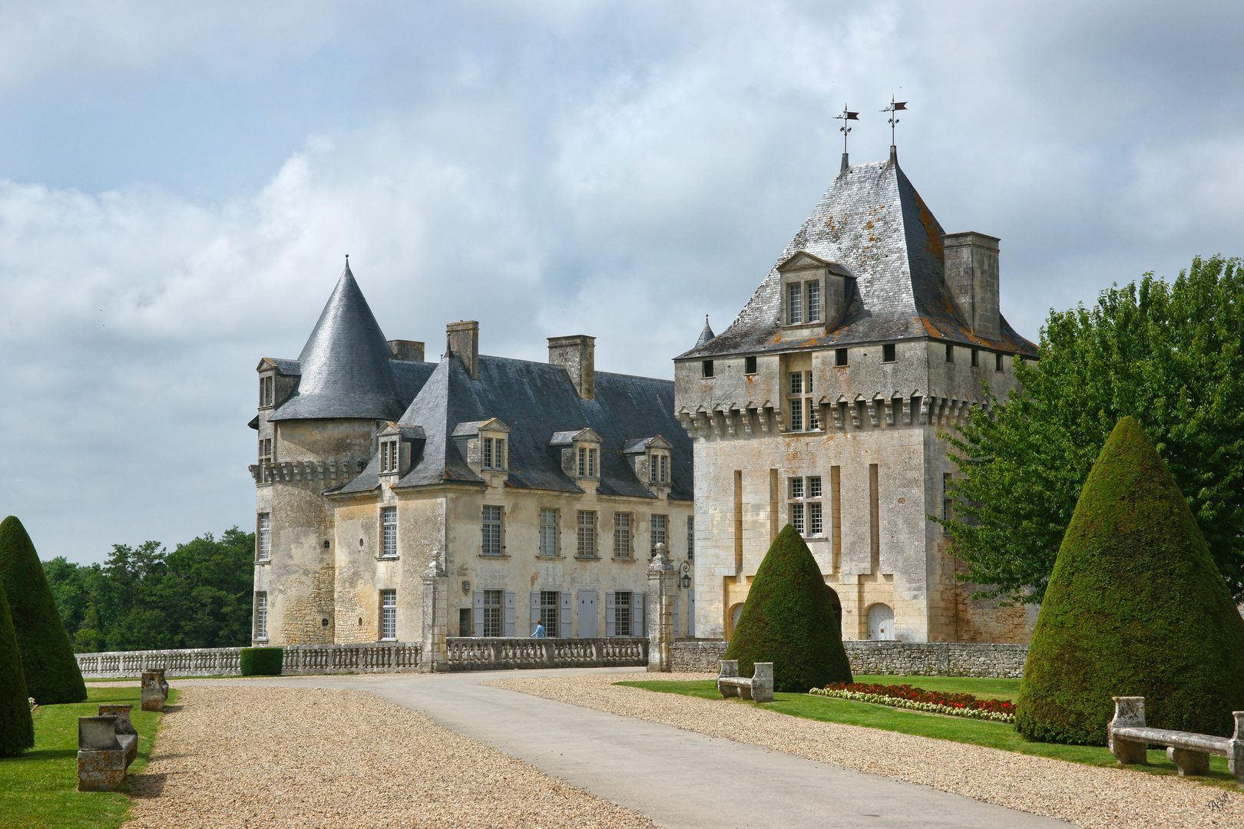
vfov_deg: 22.6
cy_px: 414
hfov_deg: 33.4
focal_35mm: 60
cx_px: 622
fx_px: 2073
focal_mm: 60
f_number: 11
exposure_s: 1/400
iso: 200
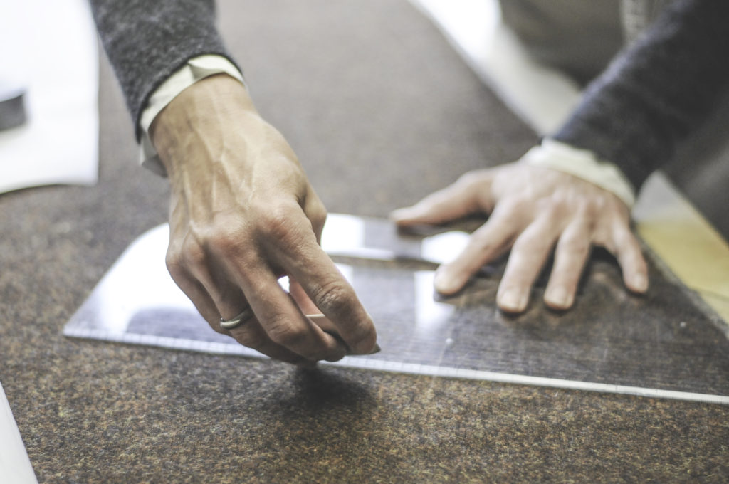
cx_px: 364
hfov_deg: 27.0
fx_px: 1517
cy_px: 242
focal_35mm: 75
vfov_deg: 18.1
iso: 800
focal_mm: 50
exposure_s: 1/640
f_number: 1.8
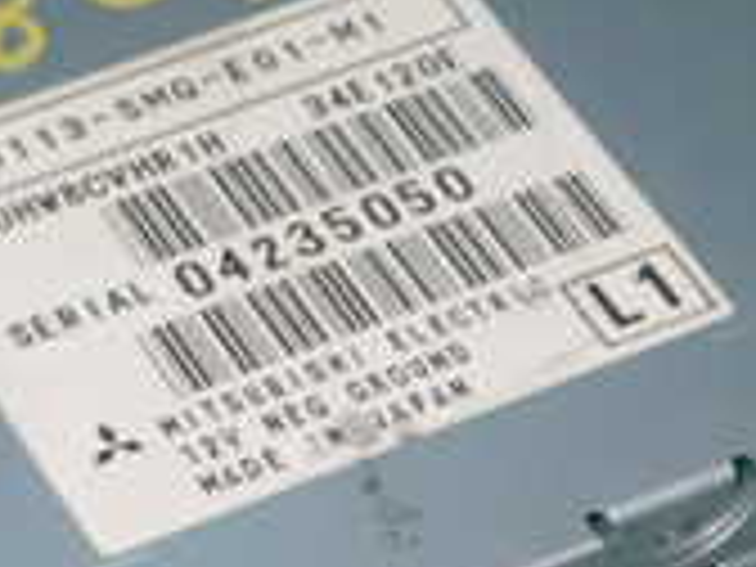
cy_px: 356
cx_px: 189
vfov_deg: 6.7
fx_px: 4848
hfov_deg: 8.9
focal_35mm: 222
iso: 320
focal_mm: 11.09
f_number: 10
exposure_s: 1/60
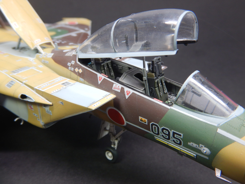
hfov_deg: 54.0
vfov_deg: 41.8
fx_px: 241
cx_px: 122
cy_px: 92
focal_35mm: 34
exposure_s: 1/30
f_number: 4.2
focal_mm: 6.1
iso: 180
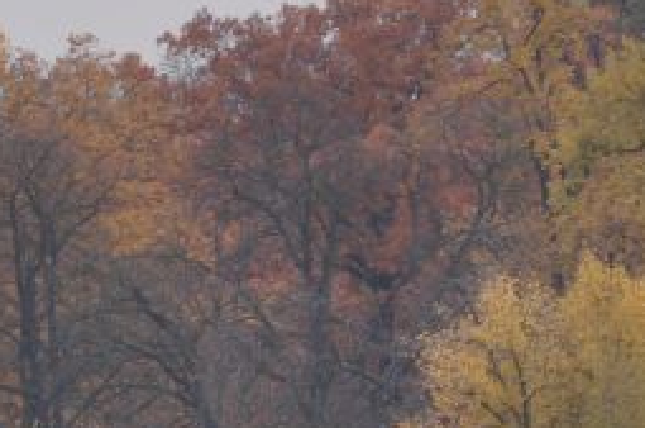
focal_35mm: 742
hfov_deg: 2.8
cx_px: 1290
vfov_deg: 1.8
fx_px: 13275
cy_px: 419
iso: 200
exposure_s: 1/80
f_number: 8
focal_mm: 105
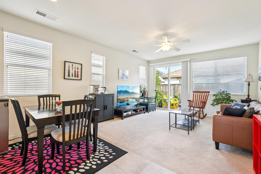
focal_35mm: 16
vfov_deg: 73.7
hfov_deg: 96.8
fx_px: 116
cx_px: 130
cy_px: 87
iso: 400
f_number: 8
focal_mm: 16
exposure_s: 1/25
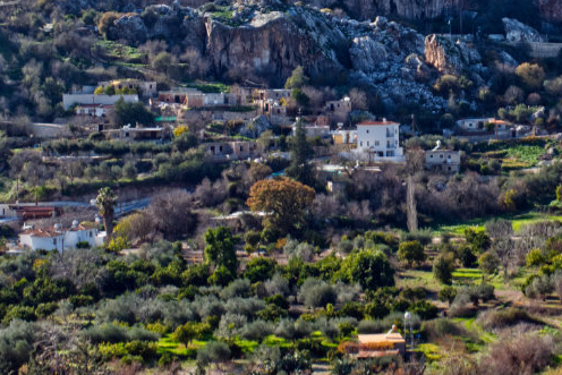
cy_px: 20
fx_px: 1546
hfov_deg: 20.5
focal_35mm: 99
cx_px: 414
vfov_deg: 13.7
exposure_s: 1/500
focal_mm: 32
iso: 320
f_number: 11
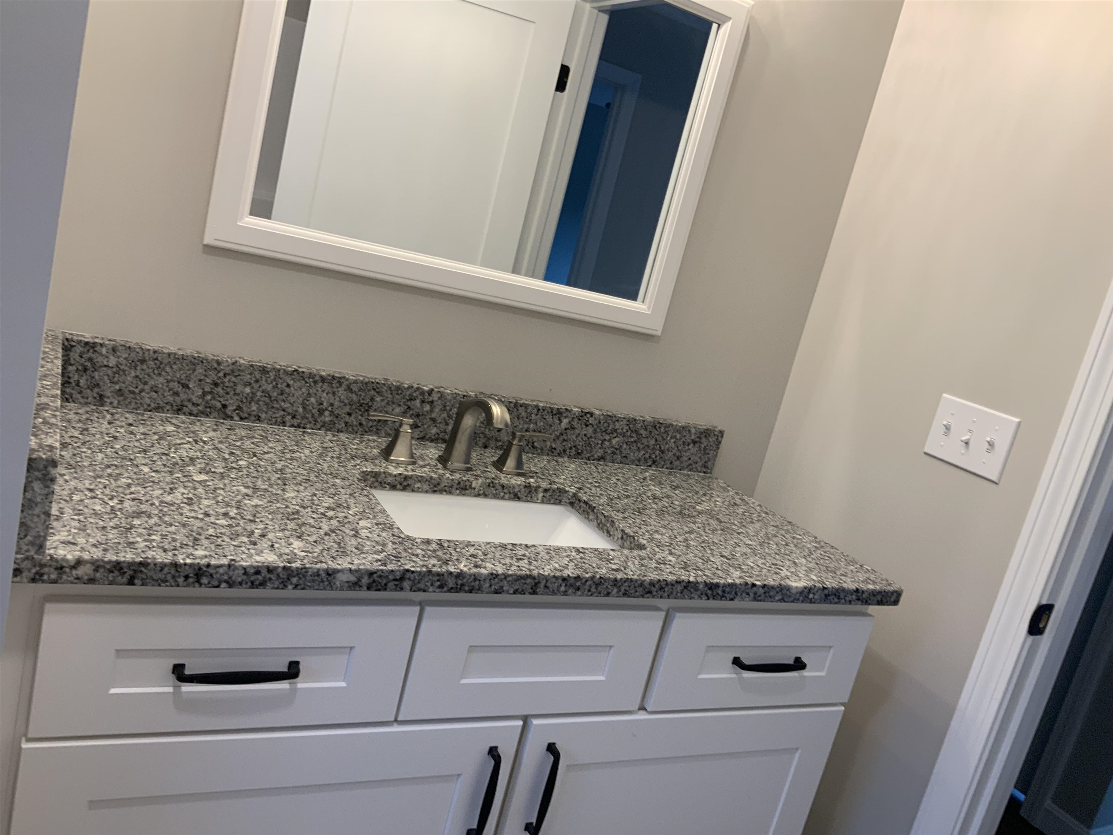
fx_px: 932
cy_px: 418
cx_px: 556
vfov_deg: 48.2
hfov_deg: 61.7
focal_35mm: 29
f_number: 1.8
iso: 40
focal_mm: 3
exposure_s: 1/60
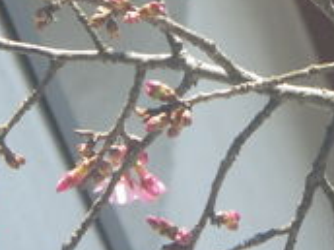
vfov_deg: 4.6
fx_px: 3145
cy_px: -12
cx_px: 212
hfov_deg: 6.1
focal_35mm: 326
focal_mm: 25
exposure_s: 1/250
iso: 200
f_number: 5.5
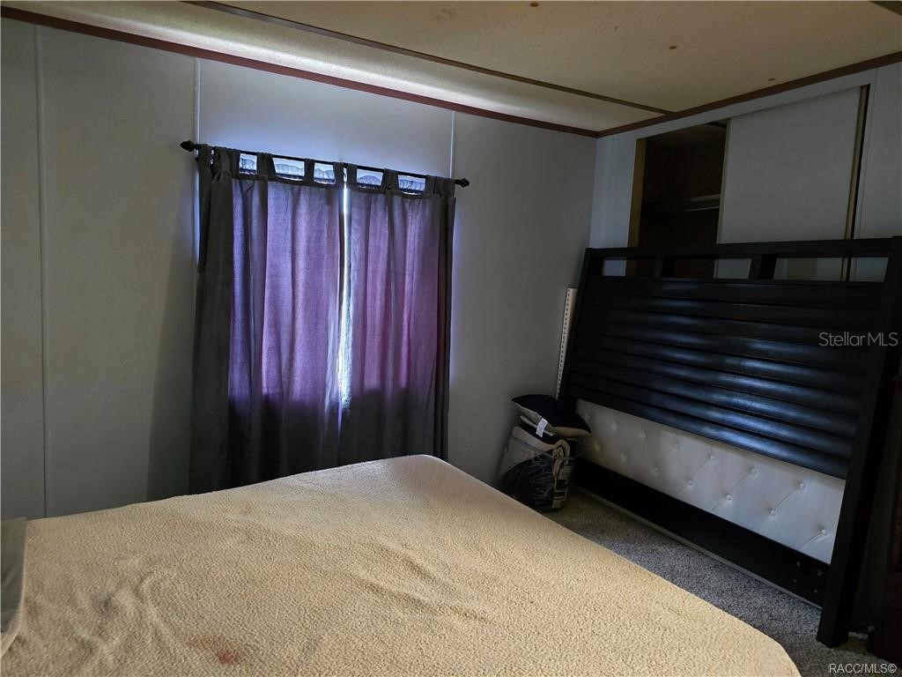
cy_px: 338
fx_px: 599
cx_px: 451
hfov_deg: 73.9
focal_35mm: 23
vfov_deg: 58.9
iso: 1600
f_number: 1.7
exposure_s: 1/40
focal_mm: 6.3
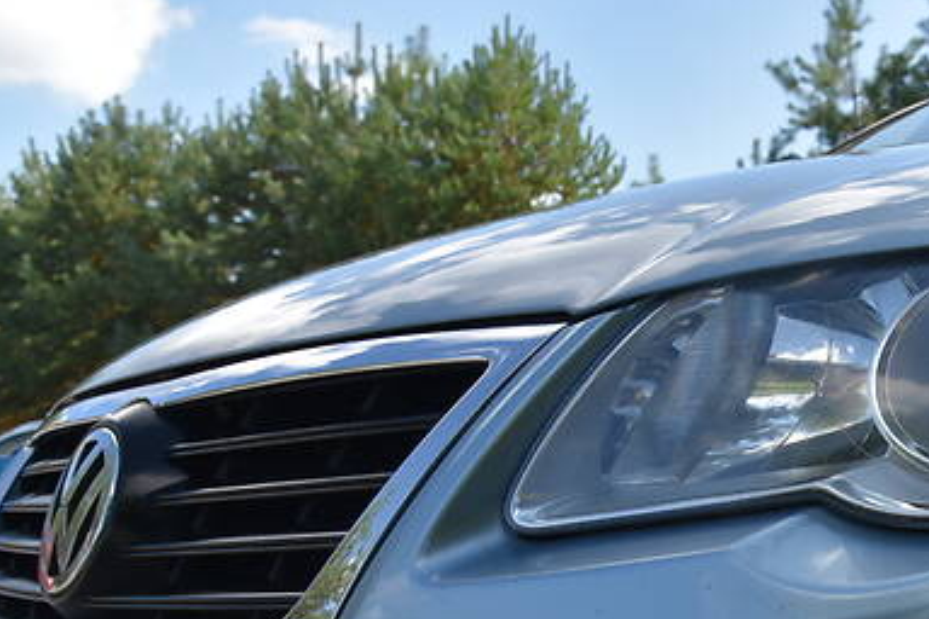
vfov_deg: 26.1
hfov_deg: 36.1
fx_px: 1290
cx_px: 905
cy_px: 557
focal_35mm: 50
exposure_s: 1/250
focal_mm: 24
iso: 250
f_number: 8
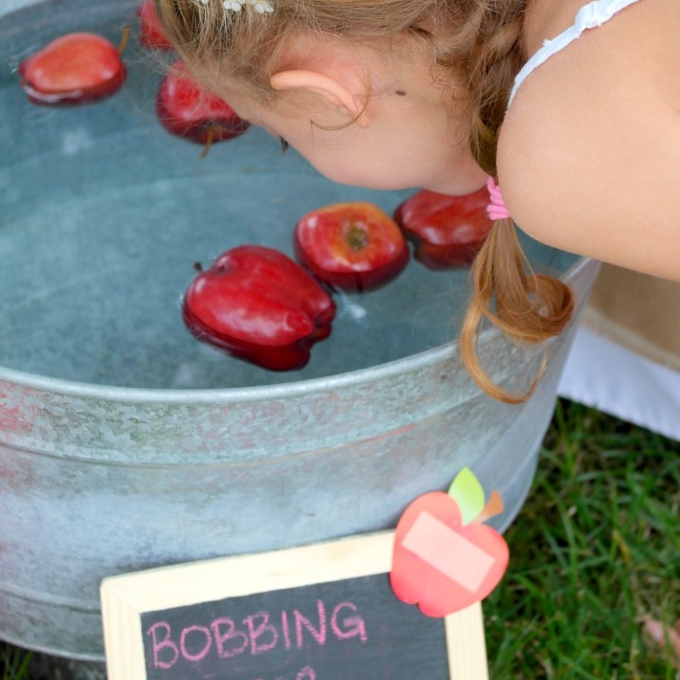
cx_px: 342
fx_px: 1667
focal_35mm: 75
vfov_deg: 22.9
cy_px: 202
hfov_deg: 23.1
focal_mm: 38
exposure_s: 1/125
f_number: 5
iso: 200
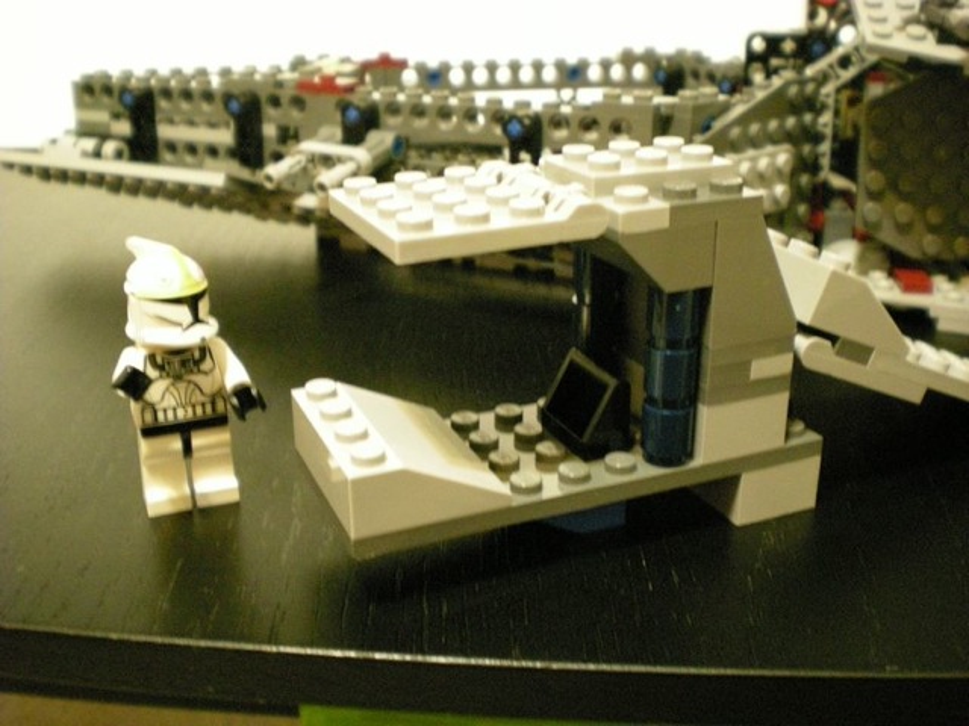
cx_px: 484
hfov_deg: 49.0
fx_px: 1064
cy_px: 363
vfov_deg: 37.7
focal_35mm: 38
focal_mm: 6.3
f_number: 3.1
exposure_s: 1/8
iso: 693
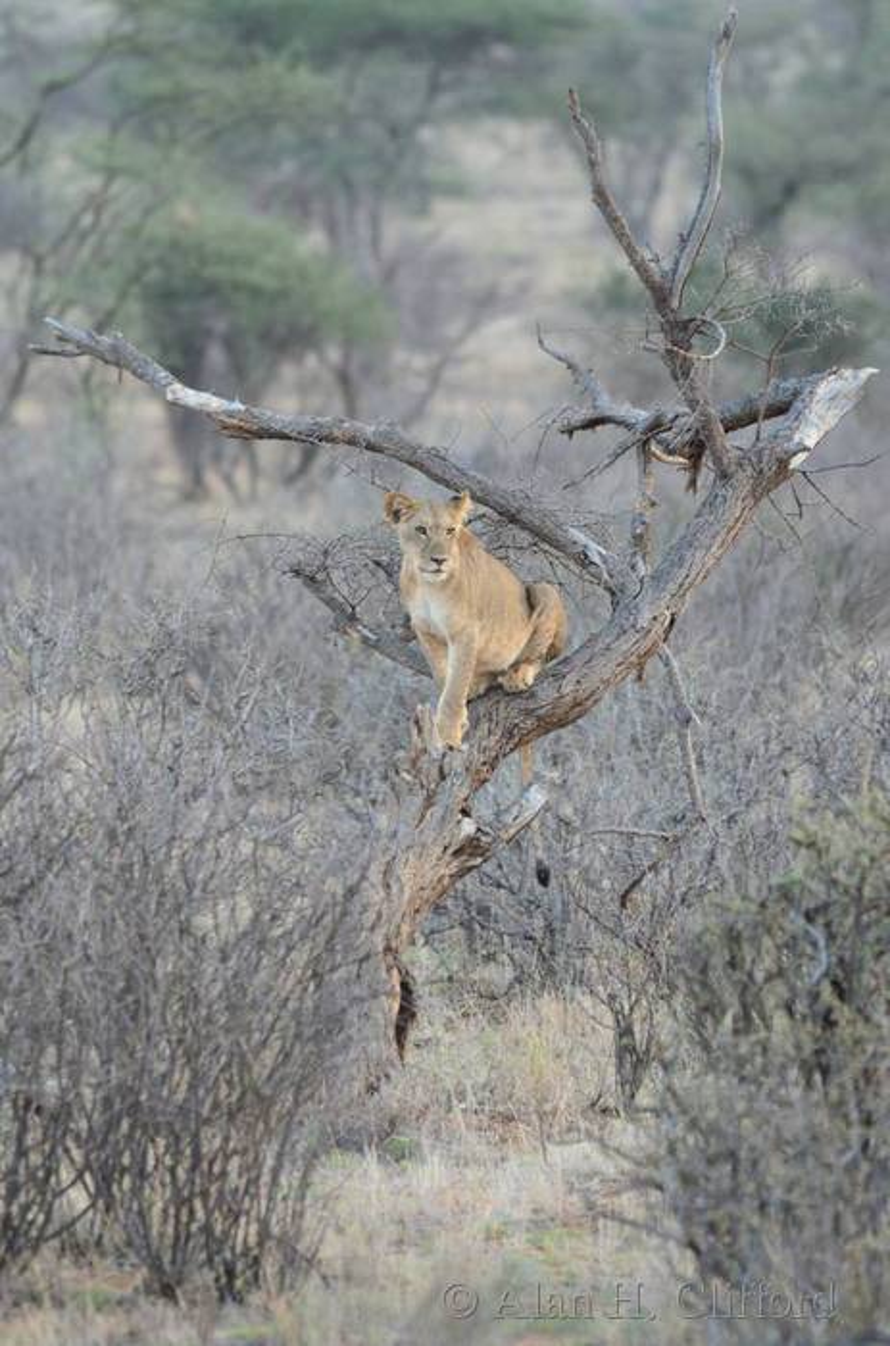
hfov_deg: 2.3
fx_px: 22370
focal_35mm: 600
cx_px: 445
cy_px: 673
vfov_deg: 3.4
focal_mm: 400
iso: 1400
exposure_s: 1/200
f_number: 5.6
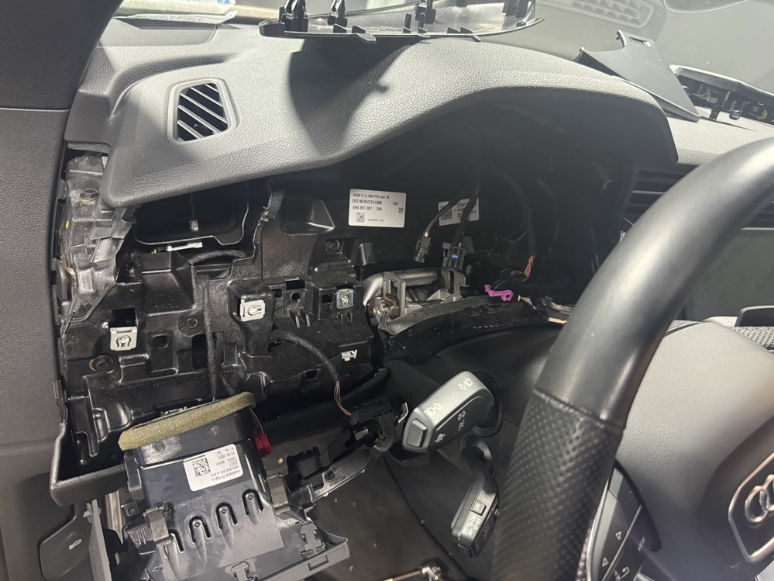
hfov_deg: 71.6
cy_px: 290
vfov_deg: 56.8
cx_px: 387
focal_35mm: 24
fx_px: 537
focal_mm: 6.76
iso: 800
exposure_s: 1/25
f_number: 1.78
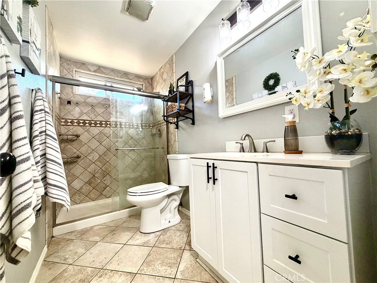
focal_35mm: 14
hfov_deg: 102.1
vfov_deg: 85.7
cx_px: 188
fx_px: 152
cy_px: 142
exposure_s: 1/60
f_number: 2.2
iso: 250
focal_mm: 2.22
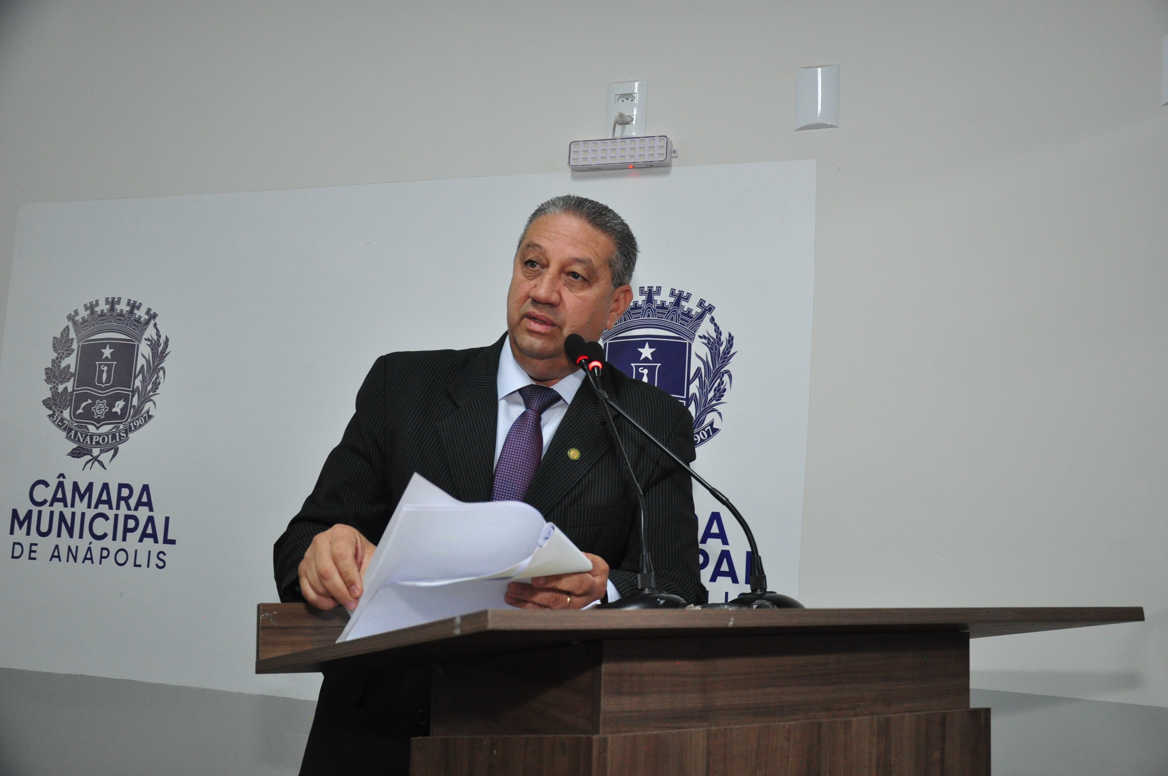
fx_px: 1944
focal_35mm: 60
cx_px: 584
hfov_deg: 33.4
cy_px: 388
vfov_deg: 22.6
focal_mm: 40
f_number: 4.5
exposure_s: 1/80
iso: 1000
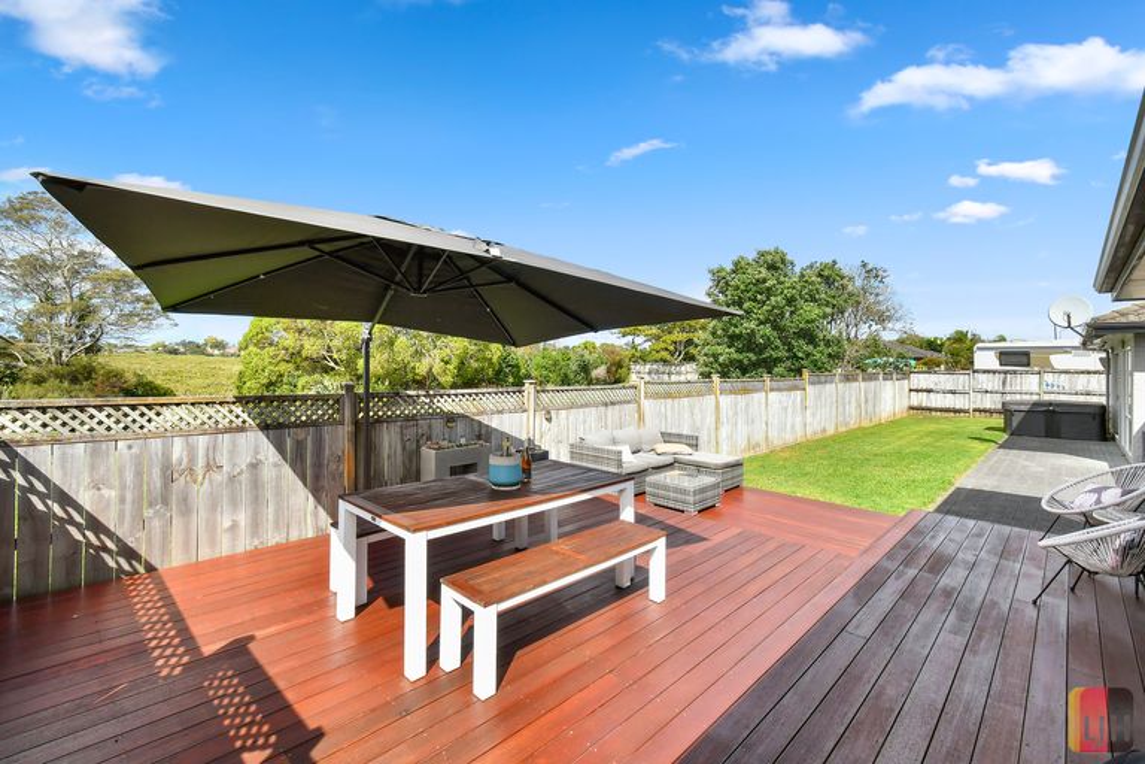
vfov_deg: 77.3
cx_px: 572
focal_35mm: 15
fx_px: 477
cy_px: 382
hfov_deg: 100.4
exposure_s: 1/500
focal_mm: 10
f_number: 10
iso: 400
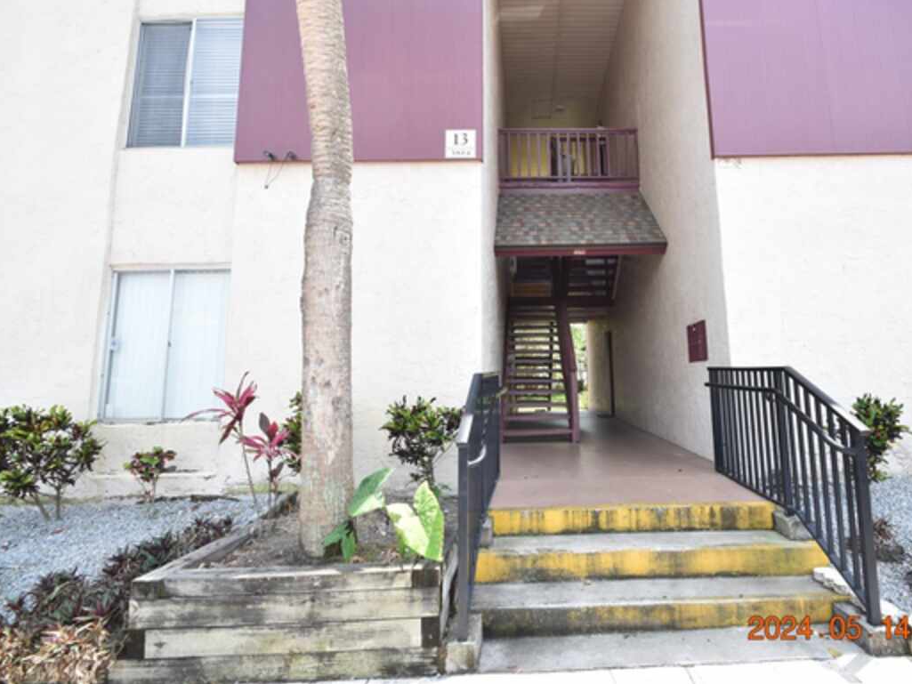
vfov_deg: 71.4
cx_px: 538
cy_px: 306
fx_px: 474
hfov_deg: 86.9
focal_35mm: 18
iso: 400
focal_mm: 10
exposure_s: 1/200
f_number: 7.1
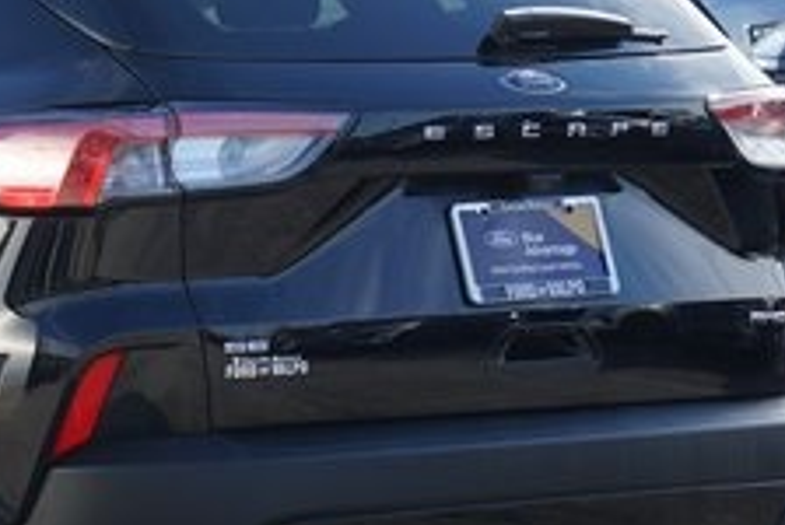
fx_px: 5044
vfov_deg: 6.0
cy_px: 240
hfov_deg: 8.8
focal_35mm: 231
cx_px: -168
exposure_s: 1/160
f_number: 8
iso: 100
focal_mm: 81
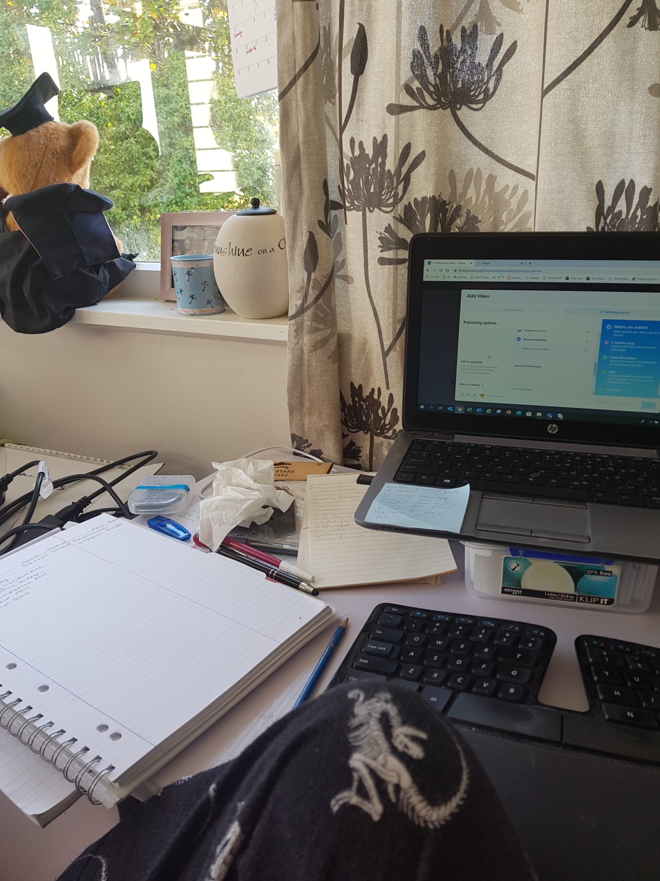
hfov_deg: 53.1
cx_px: 330
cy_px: 440
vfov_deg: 67.3
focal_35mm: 26
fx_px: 661
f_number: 1.7
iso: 50
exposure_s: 1/100
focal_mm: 4.2
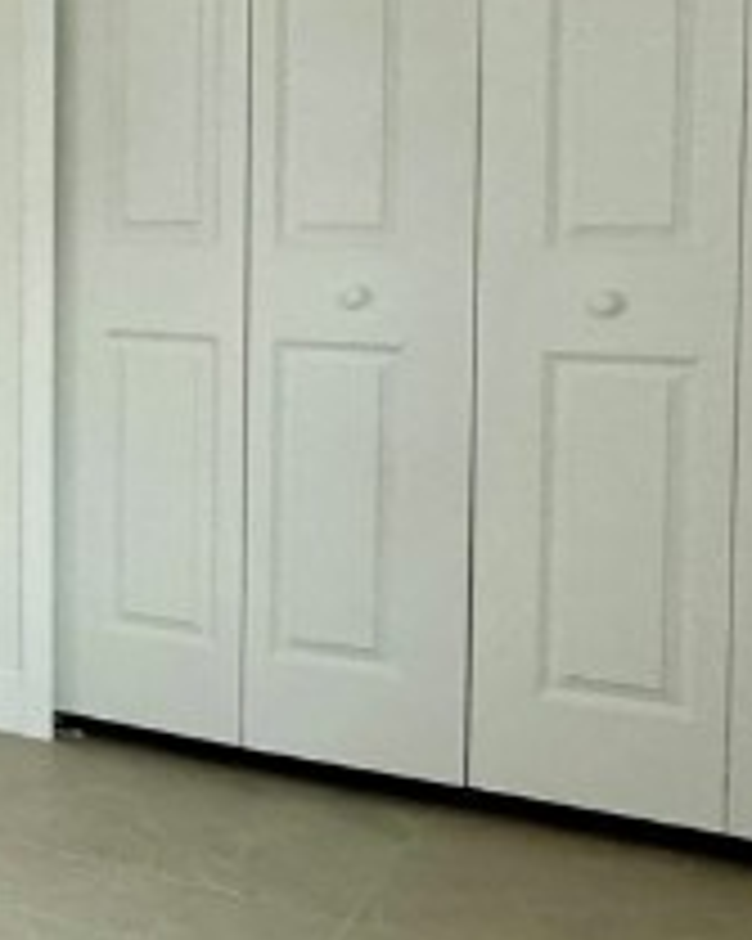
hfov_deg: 17.9
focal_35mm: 67
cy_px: 270
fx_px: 1865
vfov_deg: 28.0
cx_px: -626
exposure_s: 1/120
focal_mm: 2.22
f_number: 2.2
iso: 250
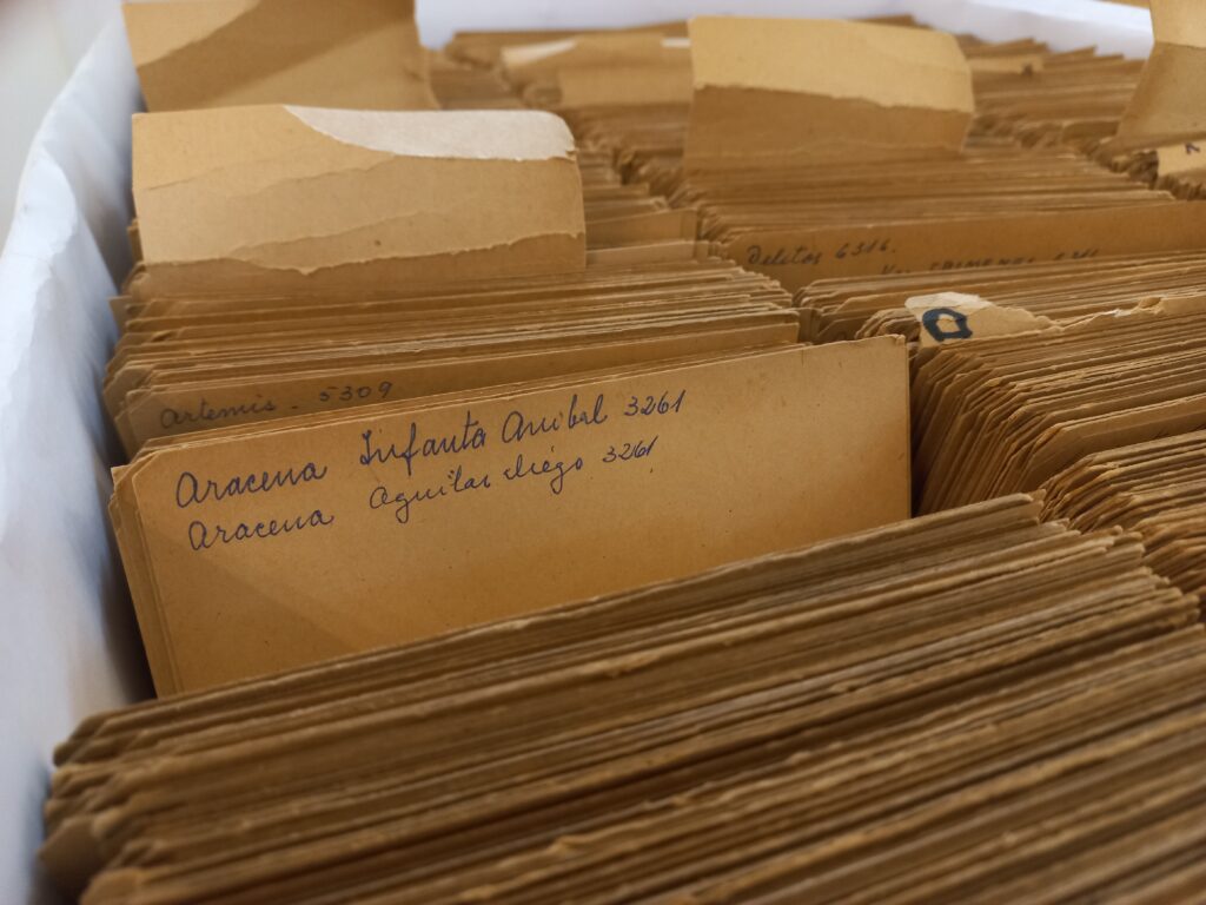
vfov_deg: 54.9
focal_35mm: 25
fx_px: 871
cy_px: 452
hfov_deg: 69.4
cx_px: 603
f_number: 1.8
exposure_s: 1/25
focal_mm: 4.6
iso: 320
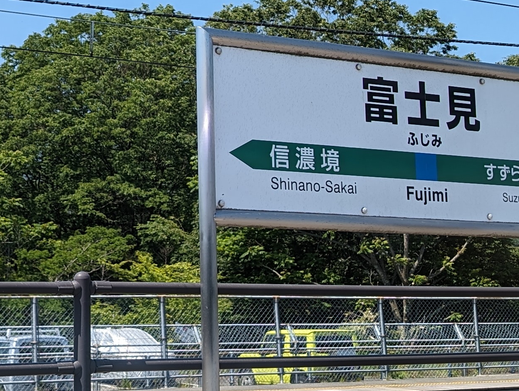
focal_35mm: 79
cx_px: 101
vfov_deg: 18.6
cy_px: 108
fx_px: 1186
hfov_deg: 24.3
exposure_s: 1/529
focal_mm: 6.9
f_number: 1.68
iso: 21
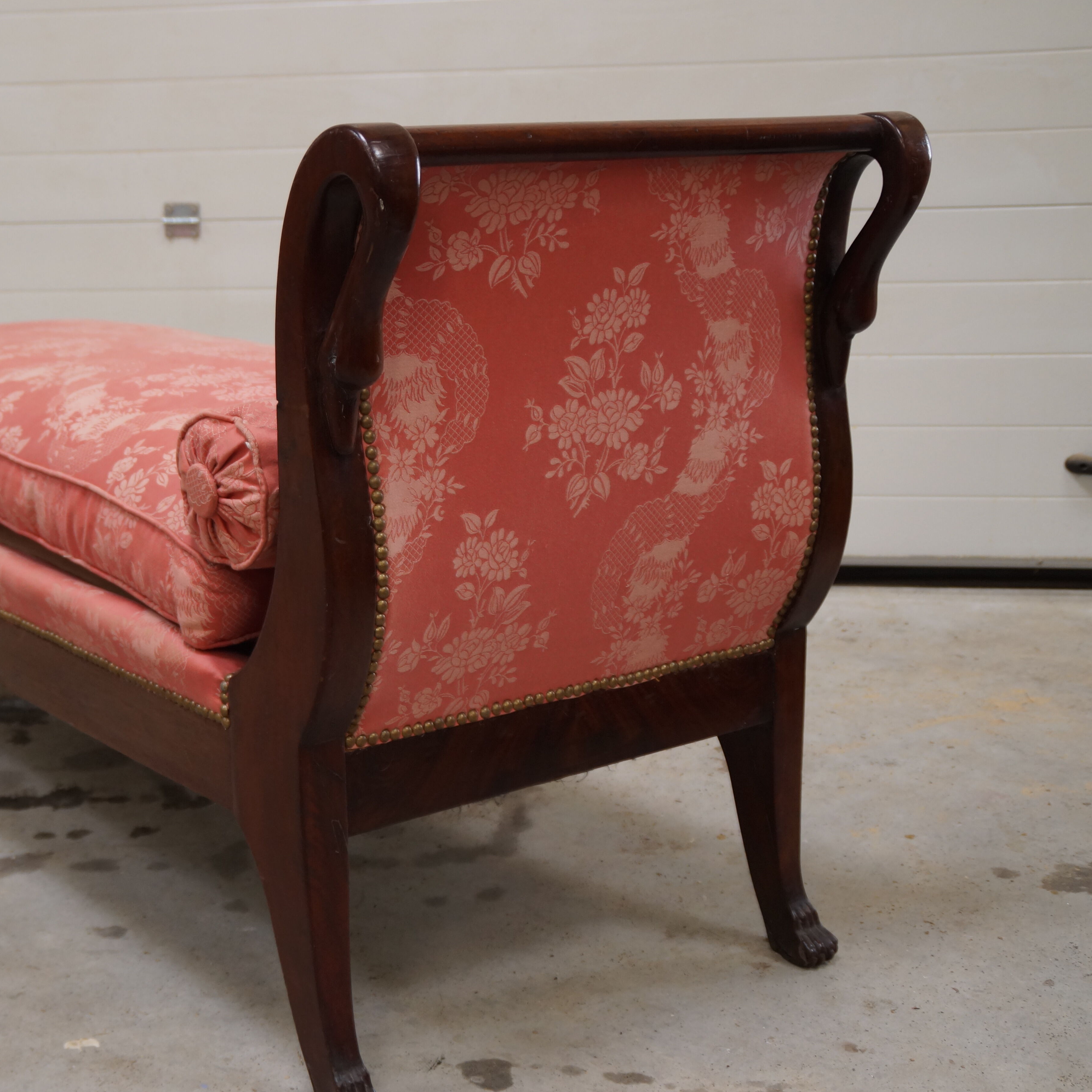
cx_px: 314
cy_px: 546
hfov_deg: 31.2
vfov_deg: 31.6
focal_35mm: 54
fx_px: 1927
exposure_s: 1/60
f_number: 4
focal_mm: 28
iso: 400
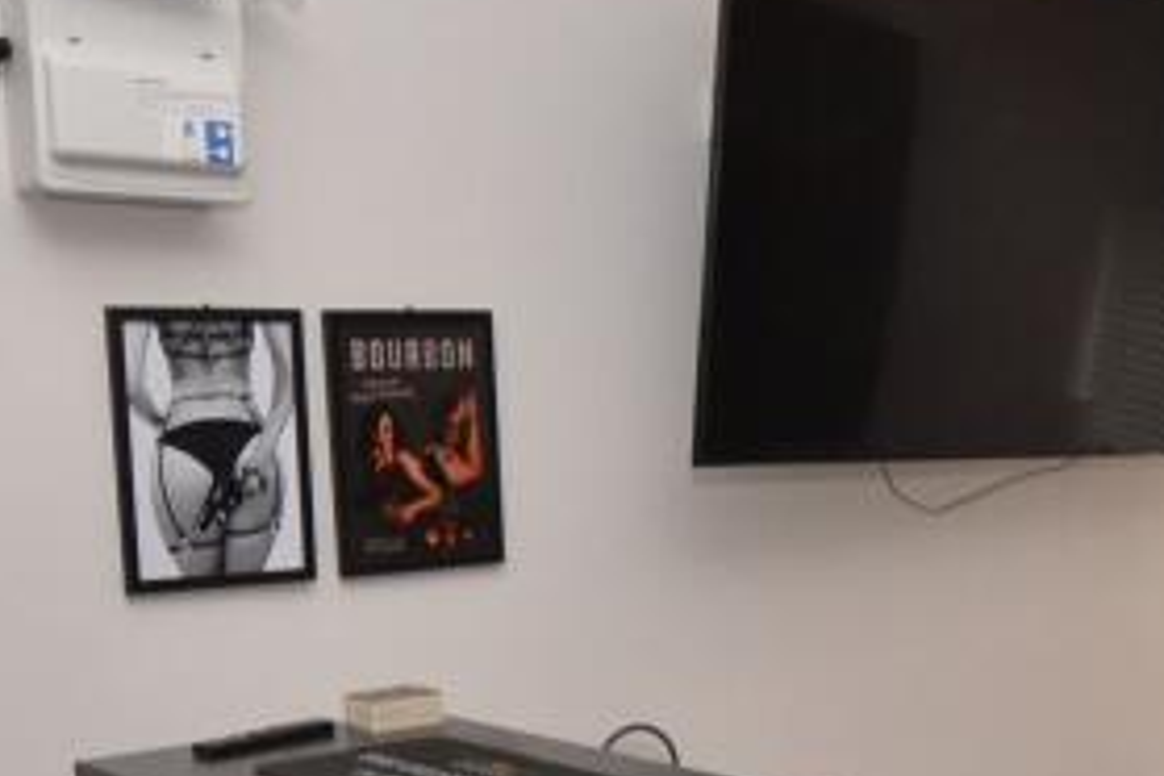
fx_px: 1778
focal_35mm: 55
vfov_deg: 24.0
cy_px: 695
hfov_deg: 35.9
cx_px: 759
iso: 400
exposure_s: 1/125
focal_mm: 10
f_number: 5.6
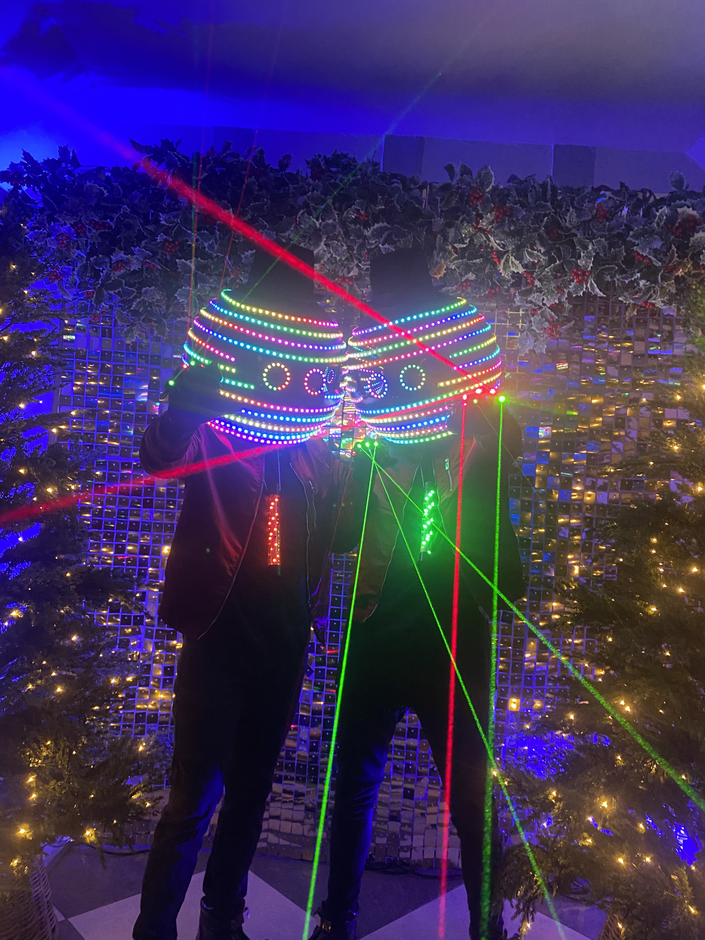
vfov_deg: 67.3
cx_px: 352
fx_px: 706
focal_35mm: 26
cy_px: 470
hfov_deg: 53.1
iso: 400
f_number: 1.8
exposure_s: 1/42
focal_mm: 4.25
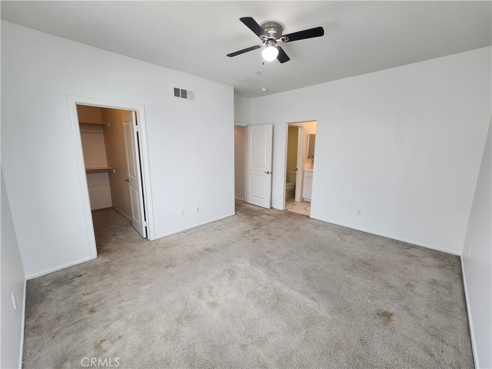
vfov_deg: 89.9
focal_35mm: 13
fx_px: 185
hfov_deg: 106.2
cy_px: 184
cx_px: 246
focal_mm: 2.2
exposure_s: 1/60
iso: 100
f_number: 2.2
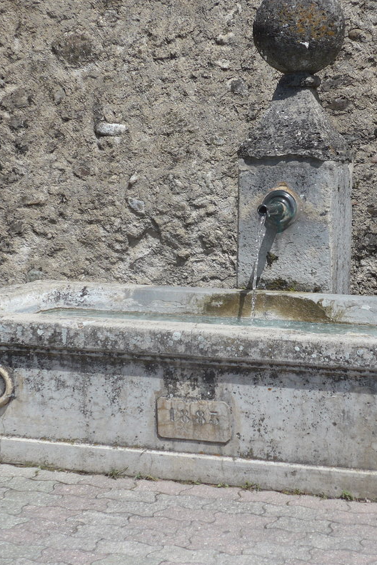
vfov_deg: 24.7
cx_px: 260
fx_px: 1287
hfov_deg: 16.6
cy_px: 250
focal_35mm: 82
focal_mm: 10.7
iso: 80
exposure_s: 1/1600
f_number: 3.3
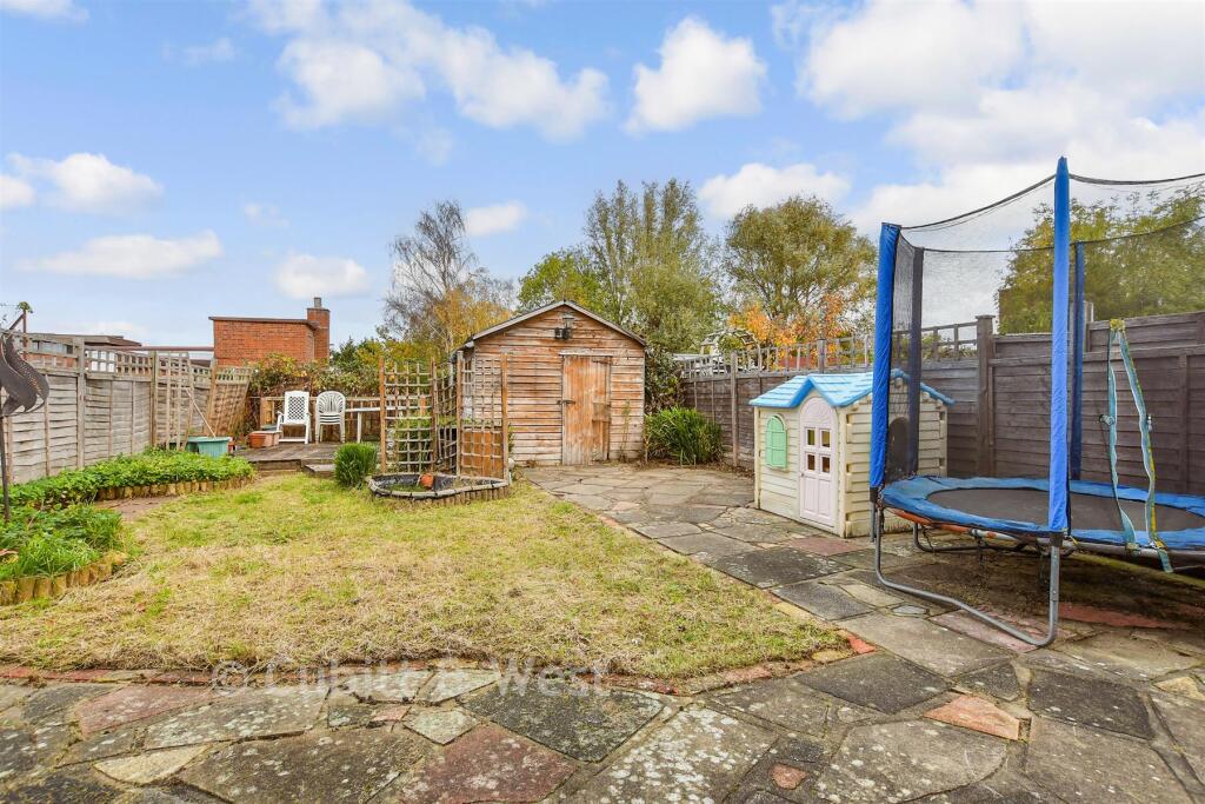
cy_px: 402
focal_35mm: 16
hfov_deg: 96.7
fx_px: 536
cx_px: 602
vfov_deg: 73.8
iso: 160
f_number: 8
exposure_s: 1/30
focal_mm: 11
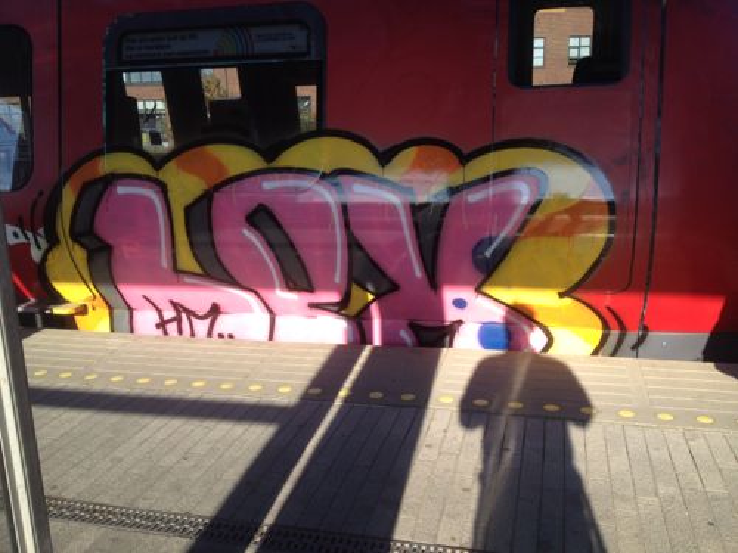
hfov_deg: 52.6
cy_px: 276
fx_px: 746
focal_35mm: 35
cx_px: 369
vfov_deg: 40.7
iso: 50
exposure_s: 1/511
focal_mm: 4.28
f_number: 2.4
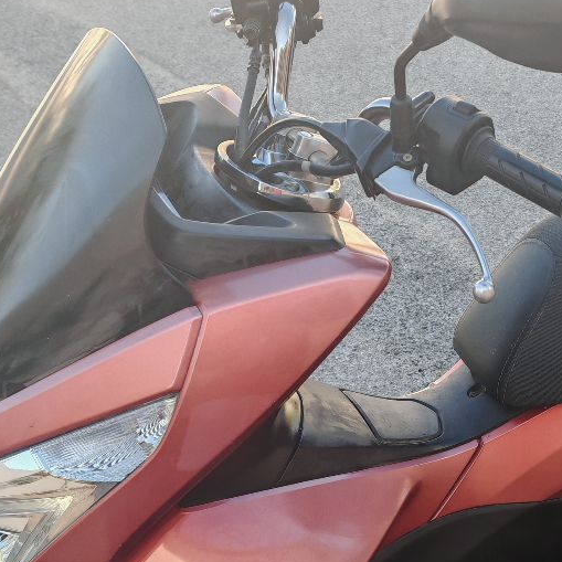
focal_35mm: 60
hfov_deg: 27.7
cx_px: 489
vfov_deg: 28.2
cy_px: 427
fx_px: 1102
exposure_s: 1/300
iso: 50
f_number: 2
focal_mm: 6.83
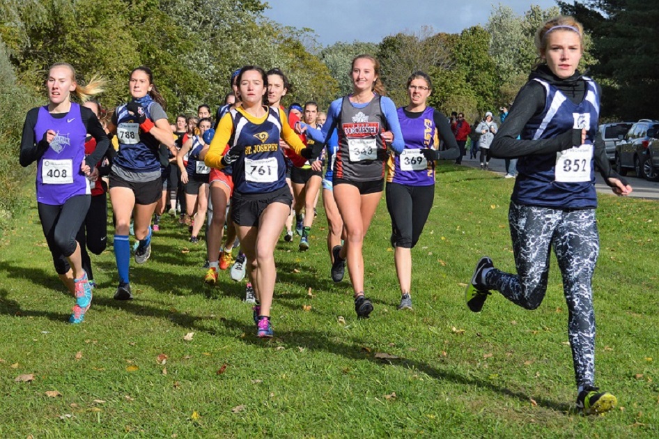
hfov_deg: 35.1
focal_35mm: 57
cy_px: 220
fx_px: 1043
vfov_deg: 23.8
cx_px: 330
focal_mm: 38
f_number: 6.3
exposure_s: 1/1600
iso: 400
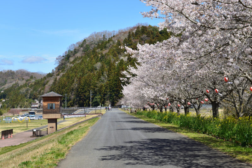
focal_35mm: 72
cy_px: 84
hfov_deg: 28.1
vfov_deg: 18.9
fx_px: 504
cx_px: 126
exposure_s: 1/160
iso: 100
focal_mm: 72
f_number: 9
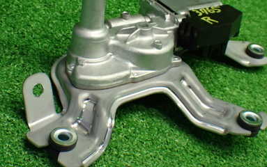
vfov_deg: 16.7
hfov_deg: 26.4
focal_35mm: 78
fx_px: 568
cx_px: 142
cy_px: 40
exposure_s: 1/100
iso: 800
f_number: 3.1
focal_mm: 8.4
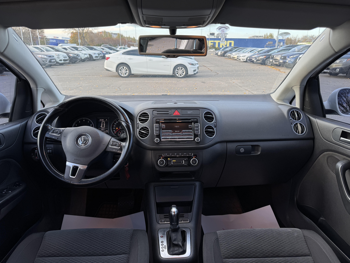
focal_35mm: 24
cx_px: 175
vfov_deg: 56.8
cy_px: 132
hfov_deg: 71.6
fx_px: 243
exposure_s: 1/125
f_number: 1.78
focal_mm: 6.76
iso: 50
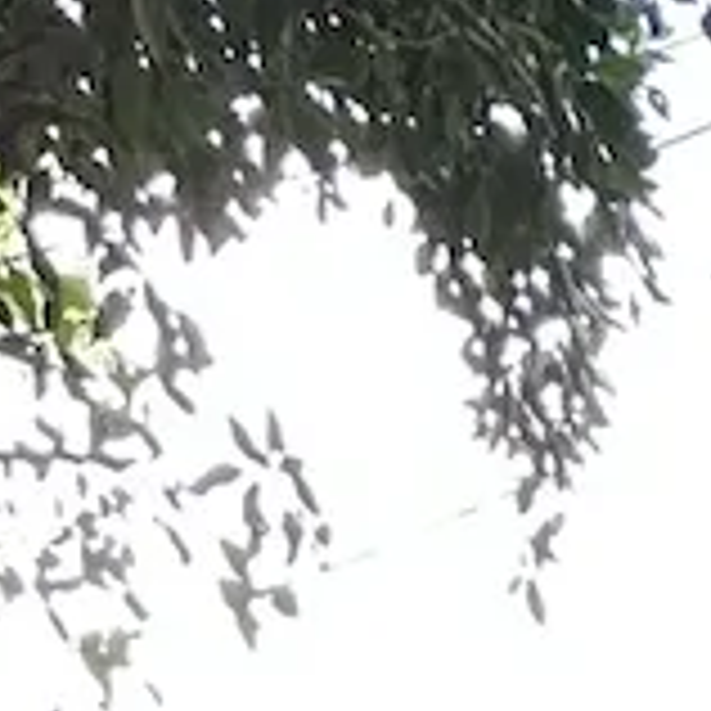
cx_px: 1503
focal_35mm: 125
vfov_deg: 8.2
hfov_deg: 12.1
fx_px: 2905
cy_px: 2799
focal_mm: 2.22
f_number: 2.2
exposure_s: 1/99
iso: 100
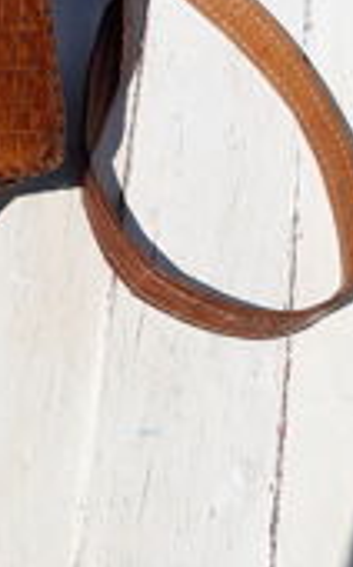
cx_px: -310
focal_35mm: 81
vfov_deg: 25.1
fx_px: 1249
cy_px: 110
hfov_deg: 14.0
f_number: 1.7
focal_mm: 3.71
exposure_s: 1/3636
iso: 40
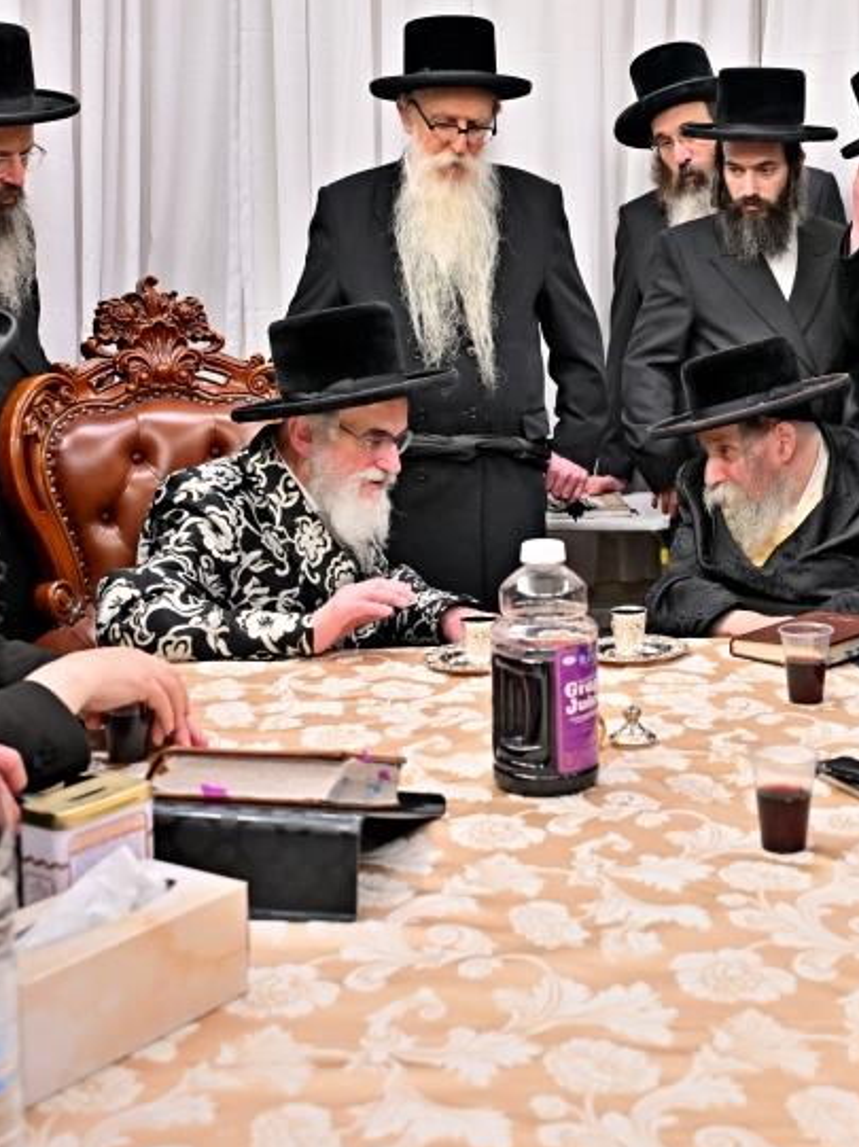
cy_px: 436
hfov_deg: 28.2
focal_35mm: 51
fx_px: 1689
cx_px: 628
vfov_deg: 37.3
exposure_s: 1/160
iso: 800
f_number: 4
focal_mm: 28
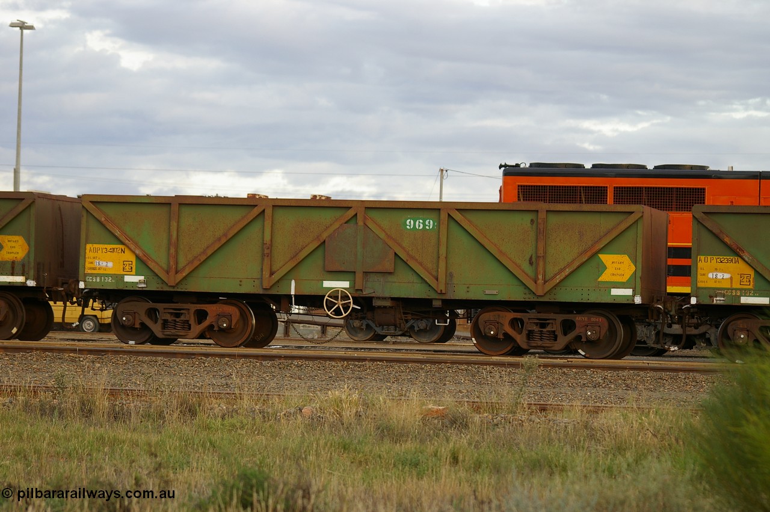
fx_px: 2981
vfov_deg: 9.8
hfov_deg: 14.7
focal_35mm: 140
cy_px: 256
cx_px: 385
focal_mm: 93
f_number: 4.5
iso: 200
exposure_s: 1/180
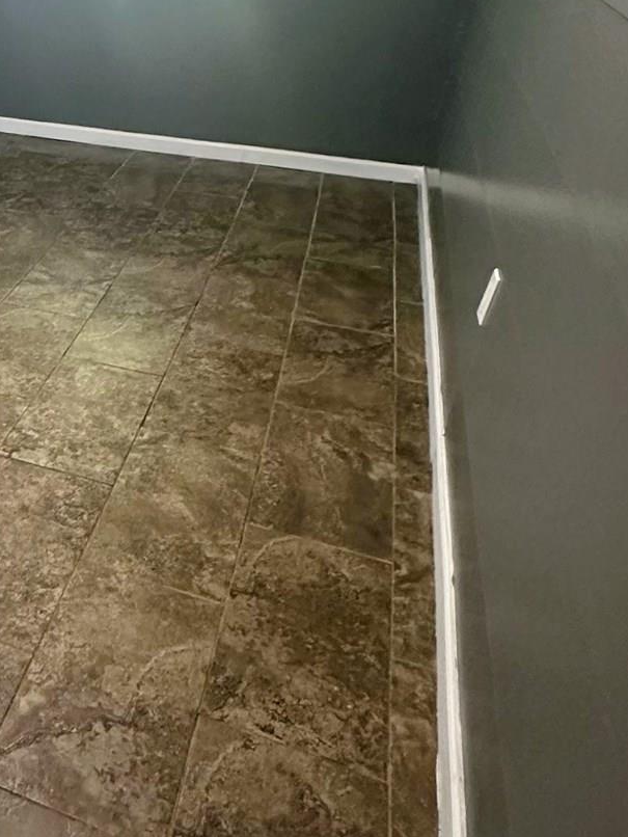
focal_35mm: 40
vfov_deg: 46.2
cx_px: -137
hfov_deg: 30.3
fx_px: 967
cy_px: 291
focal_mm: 2.22
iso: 320
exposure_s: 1/60
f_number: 2.2
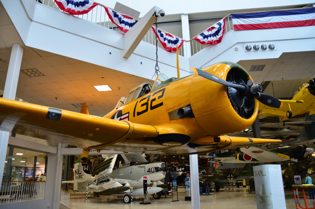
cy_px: 104
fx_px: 236
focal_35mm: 27
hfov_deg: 67.5
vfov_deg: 47.8
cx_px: 158
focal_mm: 18
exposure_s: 1/40
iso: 500
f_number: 3.5
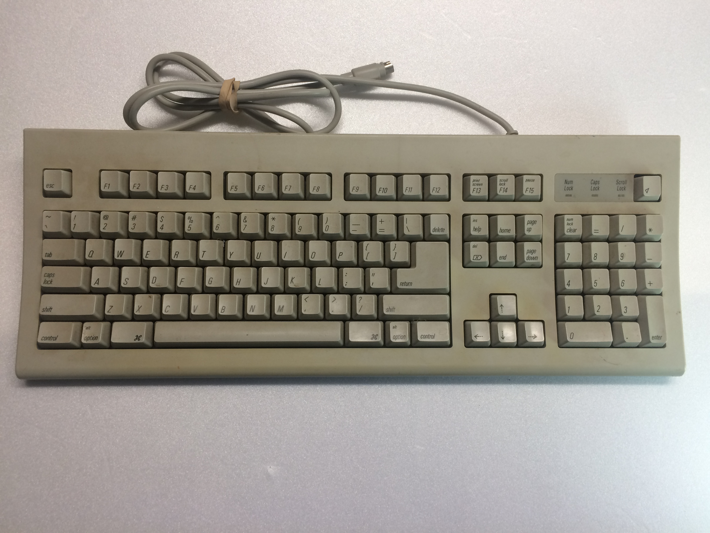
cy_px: 266
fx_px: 595
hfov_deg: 61.7
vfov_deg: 48.2
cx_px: 355
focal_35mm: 29
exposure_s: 1/40
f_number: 2.2
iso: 32
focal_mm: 4.15
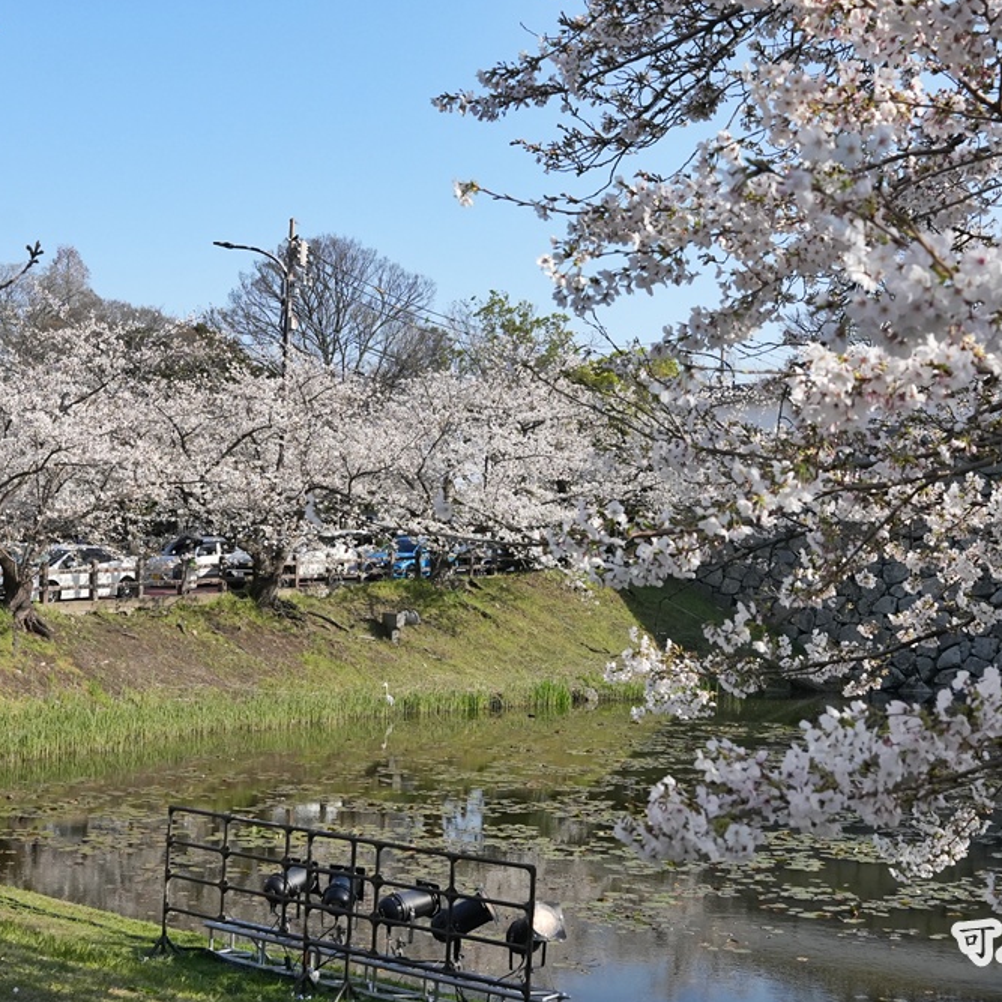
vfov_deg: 36.1
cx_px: 463
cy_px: 503
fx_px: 1539
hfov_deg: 36.0
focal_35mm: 47
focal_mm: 24
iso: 2000
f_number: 6.3
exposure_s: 1/5000
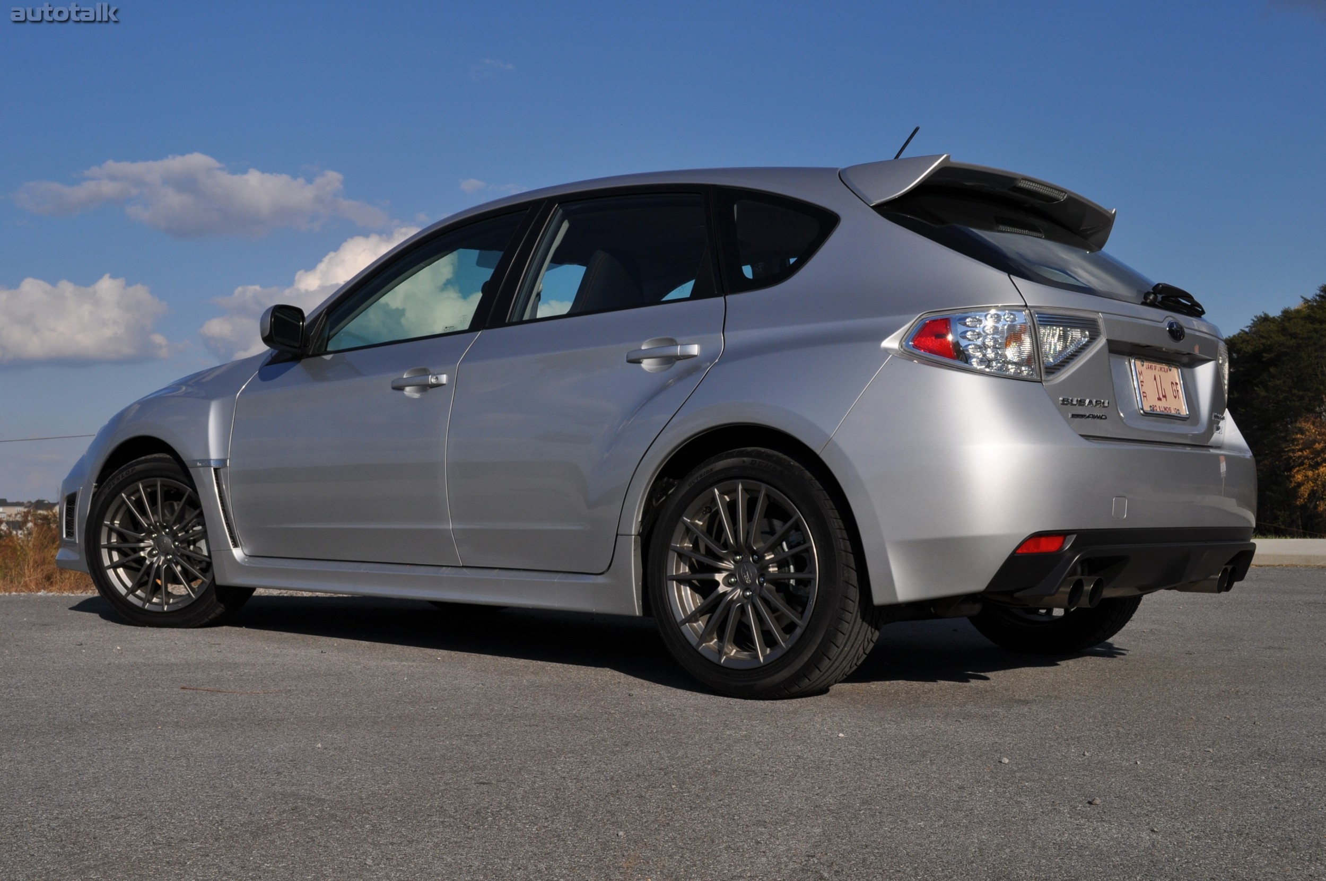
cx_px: 663
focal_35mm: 45
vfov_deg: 29.8
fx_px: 1656
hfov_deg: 43.6
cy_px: 440
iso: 200
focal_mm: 30
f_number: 11
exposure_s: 1/500
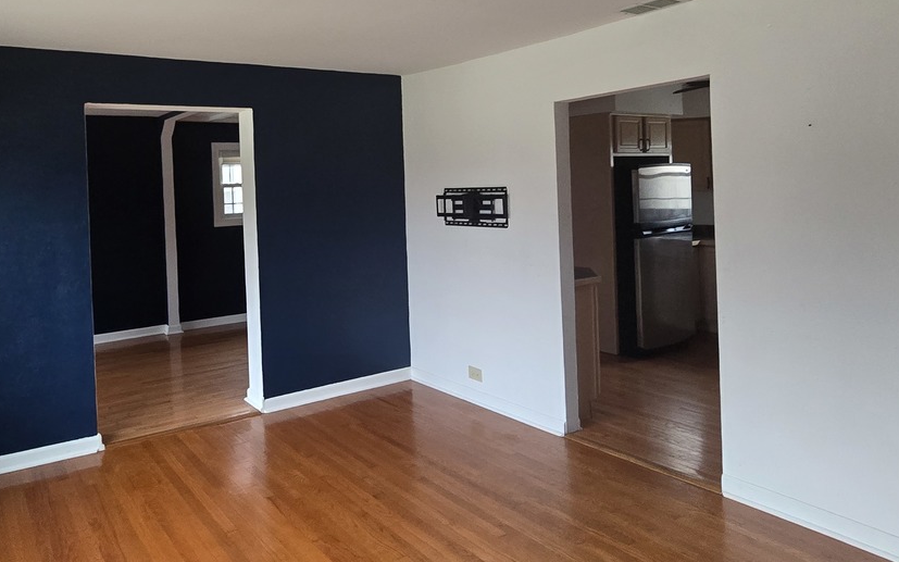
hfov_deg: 73.6
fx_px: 588
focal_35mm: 24
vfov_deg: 50.3
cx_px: 340
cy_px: 192
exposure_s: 1/60
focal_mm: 2.2
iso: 500
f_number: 2.2
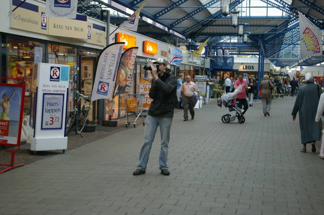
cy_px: 108
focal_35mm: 64
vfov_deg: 21.0
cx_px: 162
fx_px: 580
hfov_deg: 31.2
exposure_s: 1/60
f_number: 4.5
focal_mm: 43
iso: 400
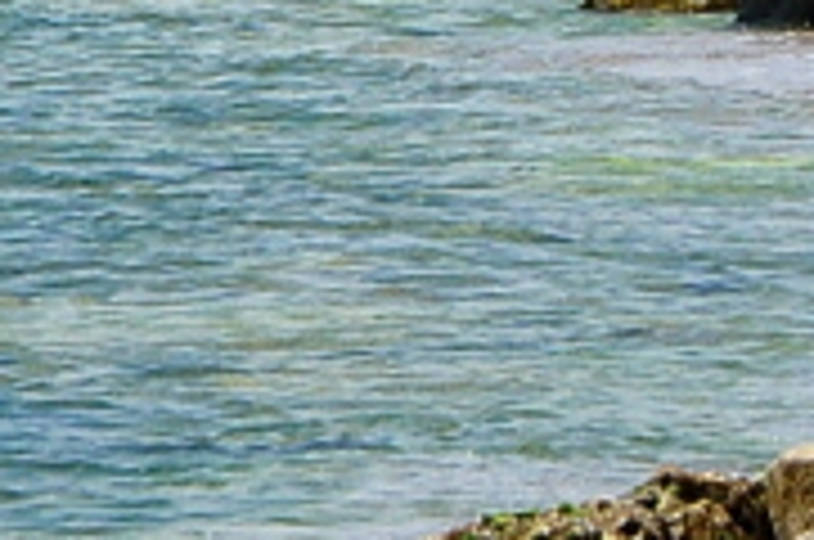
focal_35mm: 897
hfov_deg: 2.3
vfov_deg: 1.5
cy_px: -686
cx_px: -1160
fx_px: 20246
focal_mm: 90
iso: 400
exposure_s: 1/1250
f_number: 9
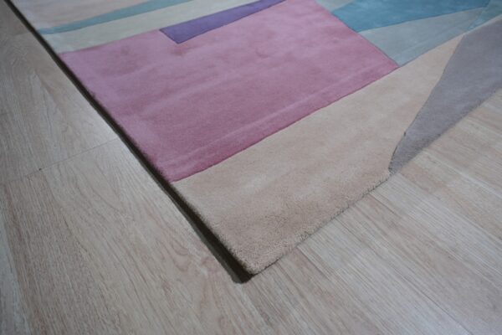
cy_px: 168
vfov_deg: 53.1
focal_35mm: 24
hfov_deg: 73.7
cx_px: 251
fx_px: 335
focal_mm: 24
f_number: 6.3
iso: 640
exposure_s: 1/160
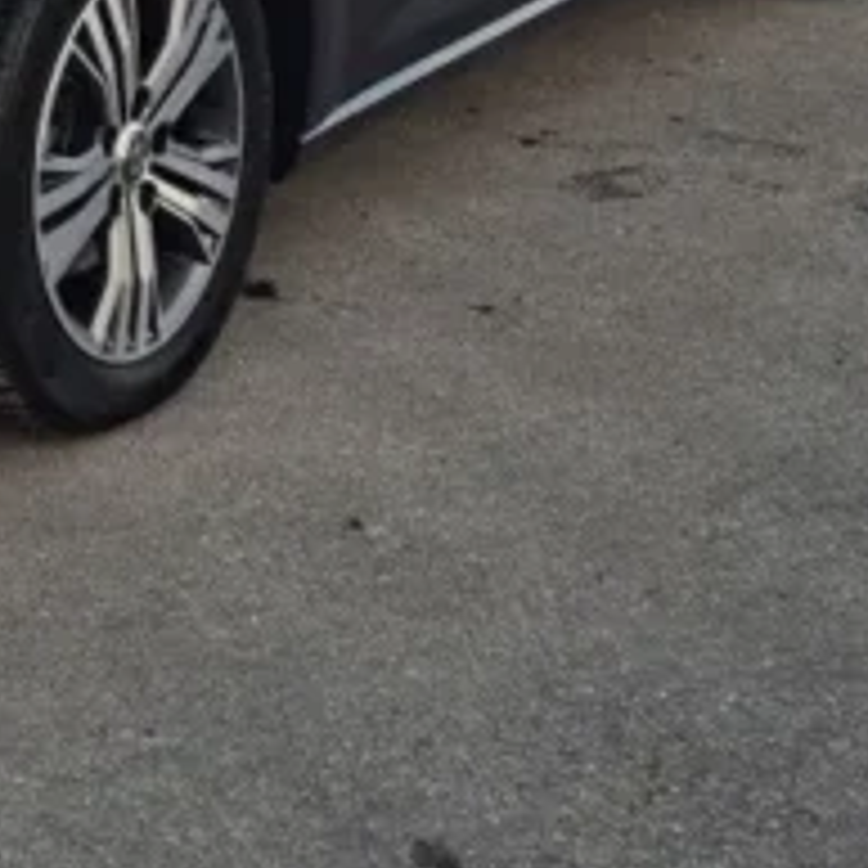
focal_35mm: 81
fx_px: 2298
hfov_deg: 19.3
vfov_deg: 20.3
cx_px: -342
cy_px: -126
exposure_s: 1/150
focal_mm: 5.4
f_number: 1.8
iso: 25
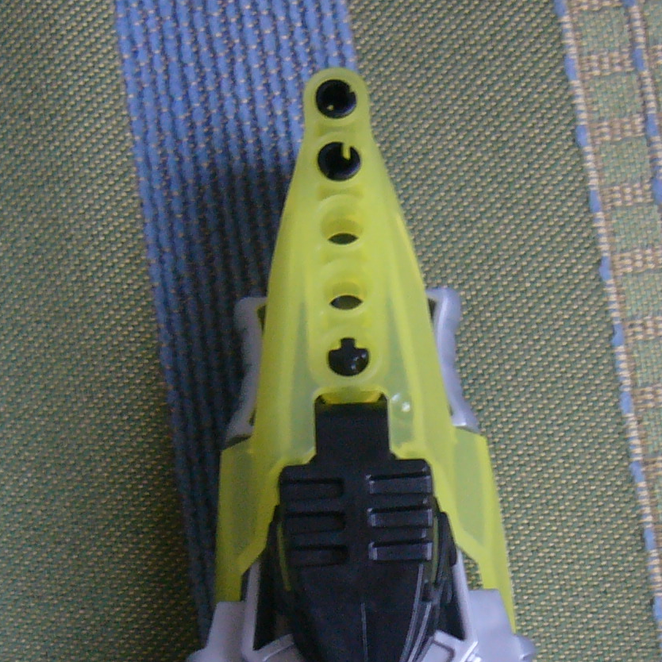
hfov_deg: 22.7
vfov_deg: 22.2
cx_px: 371
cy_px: 590
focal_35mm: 76
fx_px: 1644
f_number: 2.8
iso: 200
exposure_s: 1/8
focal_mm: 5.8
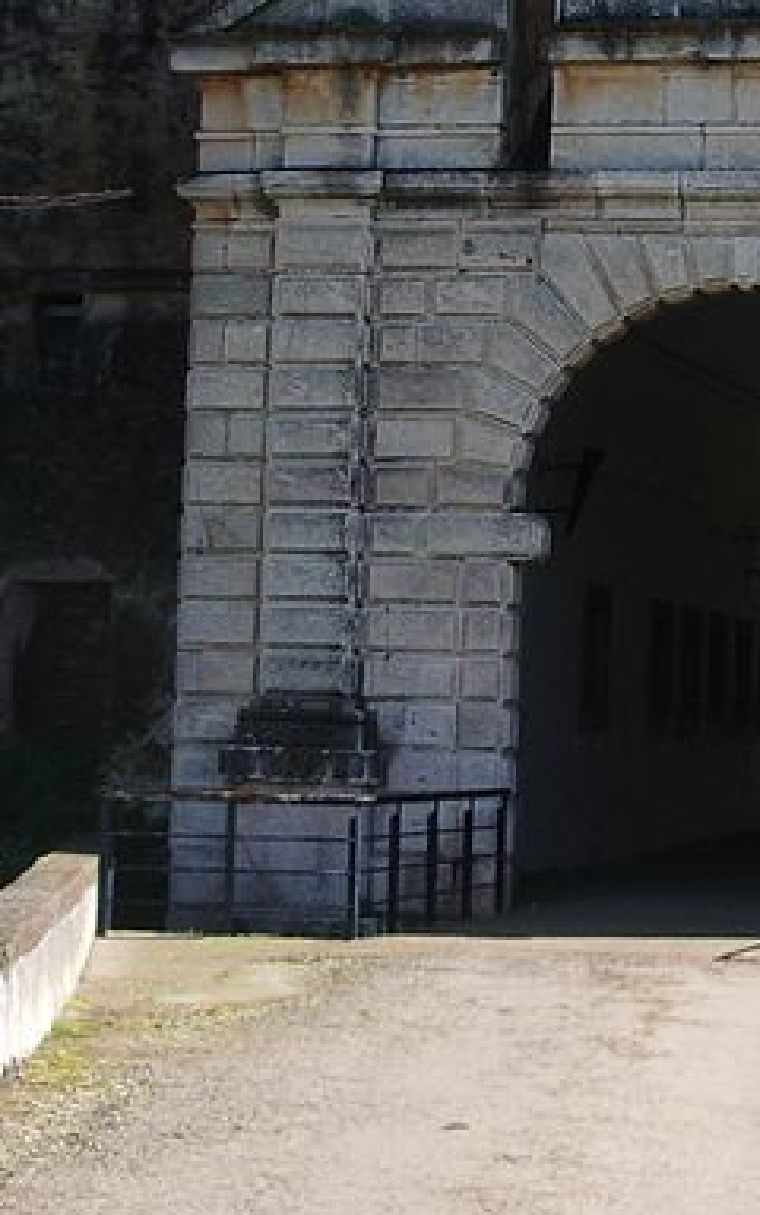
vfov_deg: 20.8
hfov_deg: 13.0
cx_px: 760
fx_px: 3281
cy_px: 269
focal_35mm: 99
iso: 50
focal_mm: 5.8
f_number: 4.3
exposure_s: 1/320
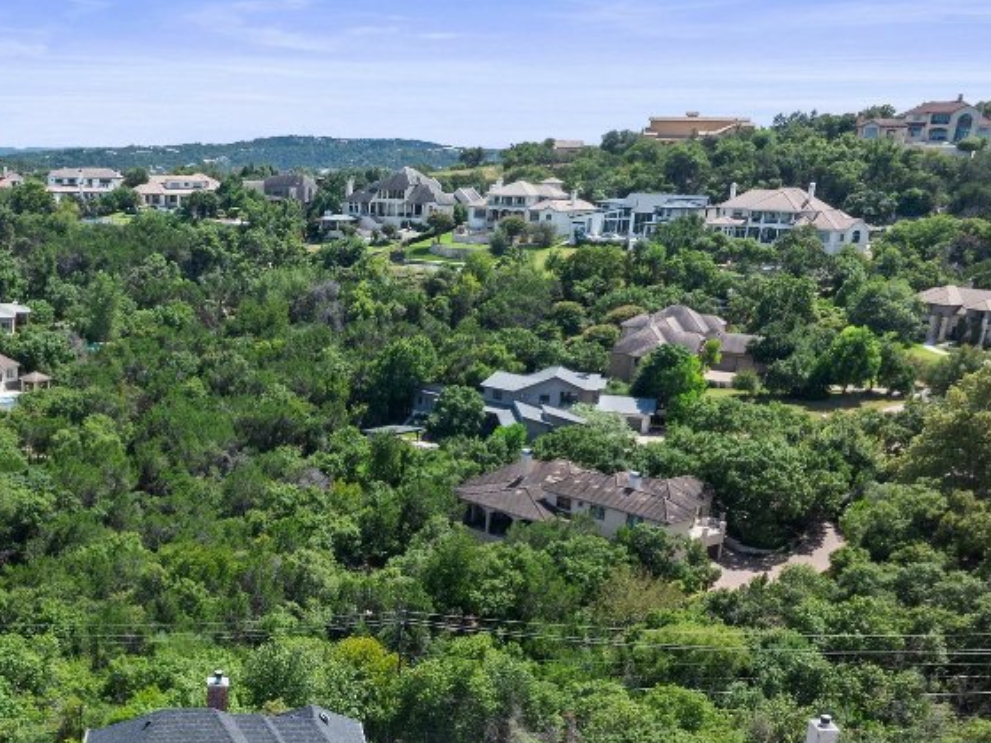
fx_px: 1259
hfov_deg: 40.1
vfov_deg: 31.3
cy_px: 677
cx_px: 121
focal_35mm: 44
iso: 100
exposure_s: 1/60
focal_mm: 12.29
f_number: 11
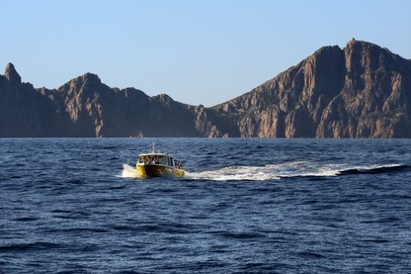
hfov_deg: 10.2
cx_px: 206
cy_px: 137
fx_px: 2305
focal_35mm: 202
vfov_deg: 6.8
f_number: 14
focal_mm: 200
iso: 400
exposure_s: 1/640
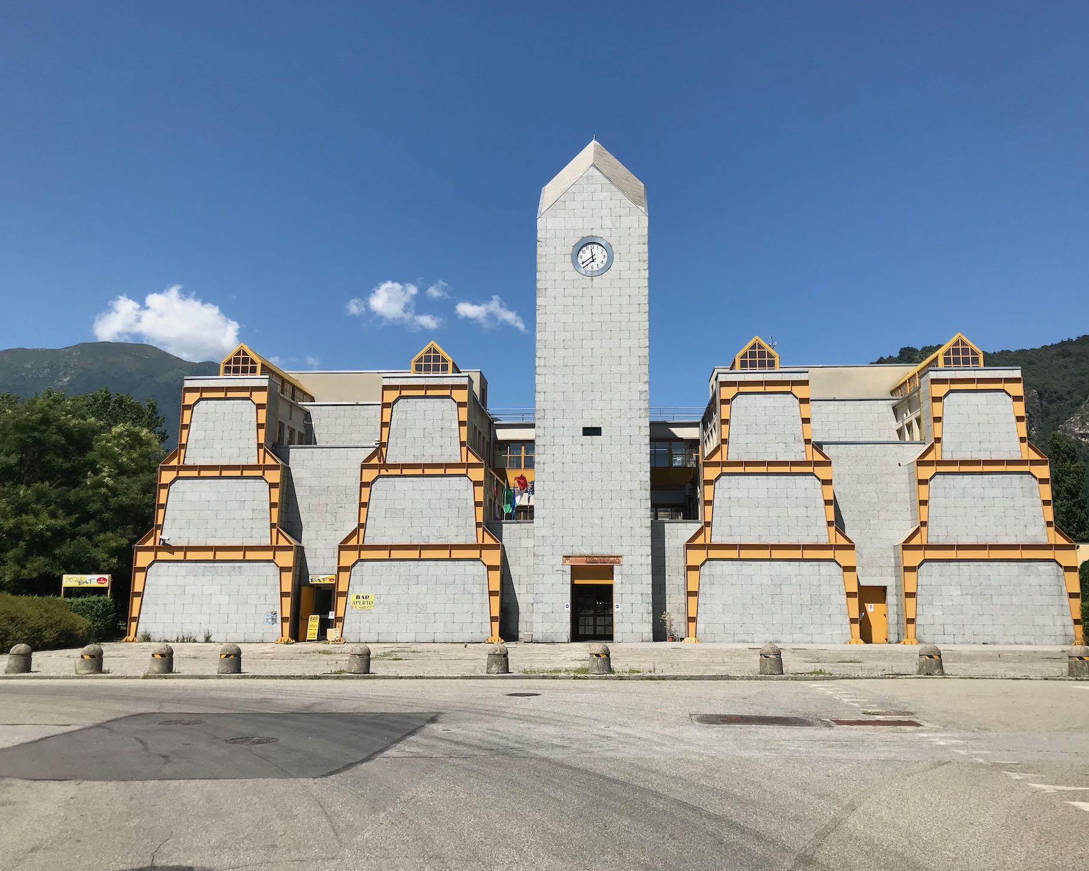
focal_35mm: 30
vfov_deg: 48.5
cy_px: 428
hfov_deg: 58.8
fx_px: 967
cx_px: 564
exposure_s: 1/3195
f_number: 1.8
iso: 20
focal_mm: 3.99
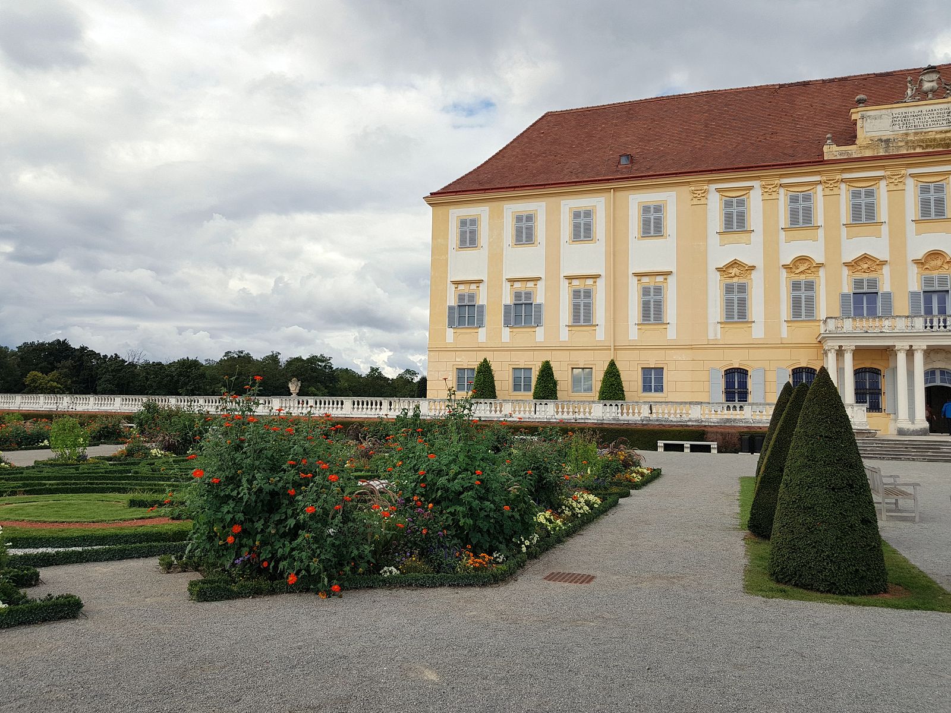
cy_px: 356
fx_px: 714
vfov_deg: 53.1
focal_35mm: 26
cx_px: 476
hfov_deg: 67.3
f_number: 1.7
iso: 50
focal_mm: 4.2
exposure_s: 1/2712
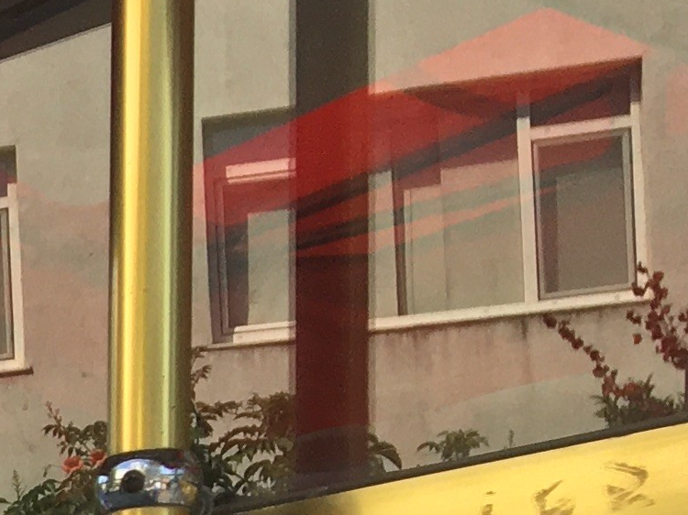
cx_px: -1074
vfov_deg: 8.9
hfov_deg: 10.5
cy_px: 1053
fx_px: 3100
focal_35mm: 156
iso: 25
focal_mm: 4.15
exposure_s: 1/381
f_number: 2.2
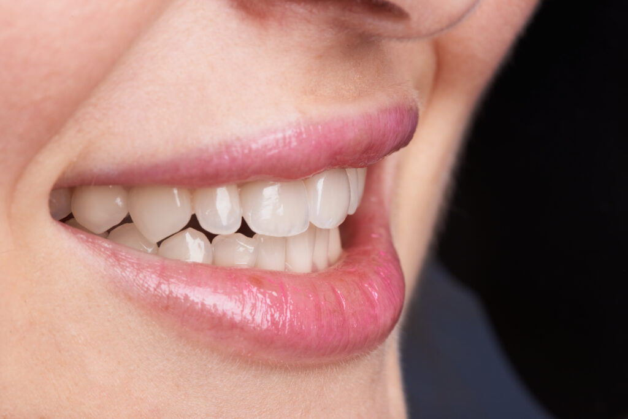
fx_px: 1832
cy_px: 210
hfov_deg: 19.5
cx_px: 314
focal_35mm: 105
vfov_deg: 13.0
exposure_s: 1/200
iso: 160
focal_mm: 105
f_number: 22
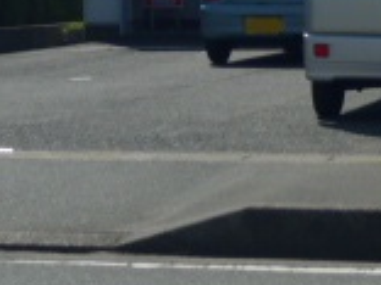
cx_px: 193
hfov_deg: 10.0
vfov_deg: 7.4
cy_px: -171
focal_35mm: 197
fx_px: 2168
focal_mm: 8.6
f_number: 11
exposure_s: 1/200
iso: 100
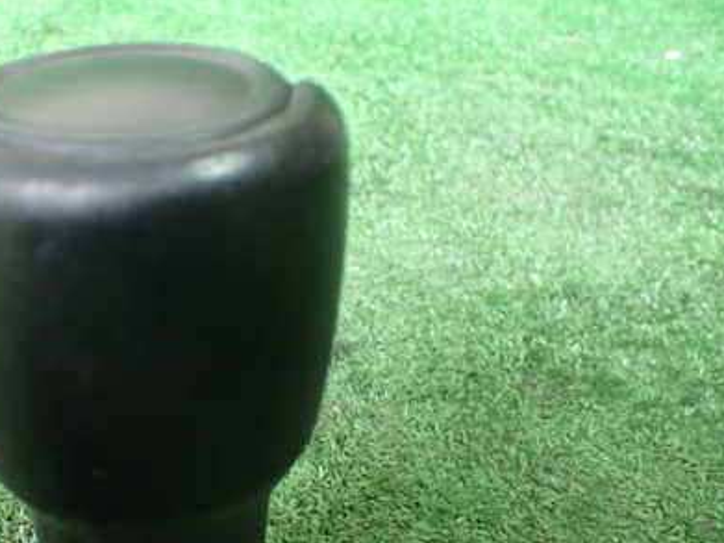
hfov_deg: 40.4
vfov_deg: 31.2
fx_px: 962
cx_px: 204
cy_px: 373
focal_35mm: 46
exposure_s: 1/50
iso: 800
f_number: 2.3
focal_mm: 5.4
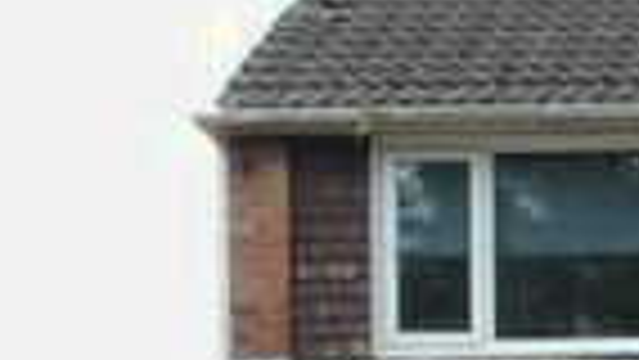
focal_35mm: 161
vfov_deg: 7.1
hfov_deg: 12.7
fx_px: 2729
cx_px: 954
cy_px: 884
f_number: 3.1
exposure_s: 1/400
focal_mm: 5.3
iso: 80
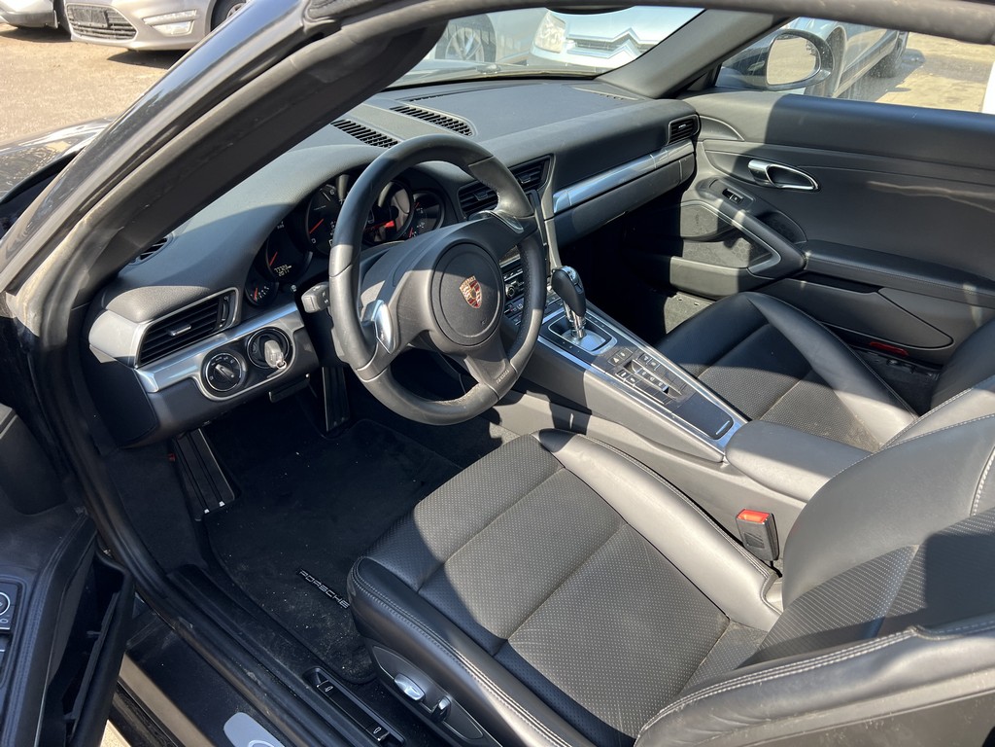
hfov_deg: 67.3
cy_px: 374
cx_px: 498
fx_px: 747
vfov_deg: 53.1
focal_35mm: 26
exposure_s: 1/336
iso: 50
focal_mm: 5.7
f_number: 1.5
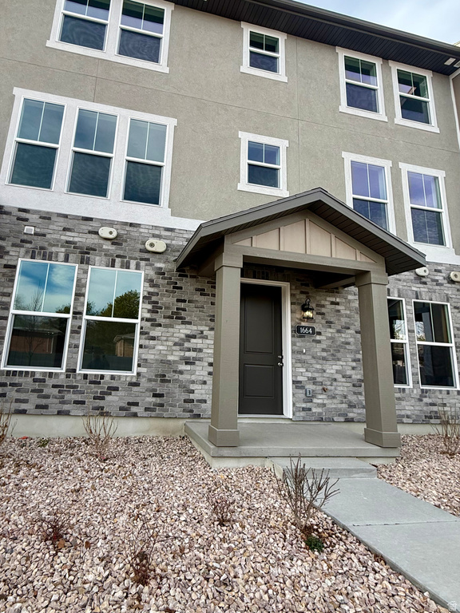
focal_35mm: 14
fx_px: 248
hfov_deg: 85.7
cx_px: 230
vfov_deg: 102.1
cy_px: 306
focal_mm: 2.22
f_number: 2.2
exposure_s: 1/522
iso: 50
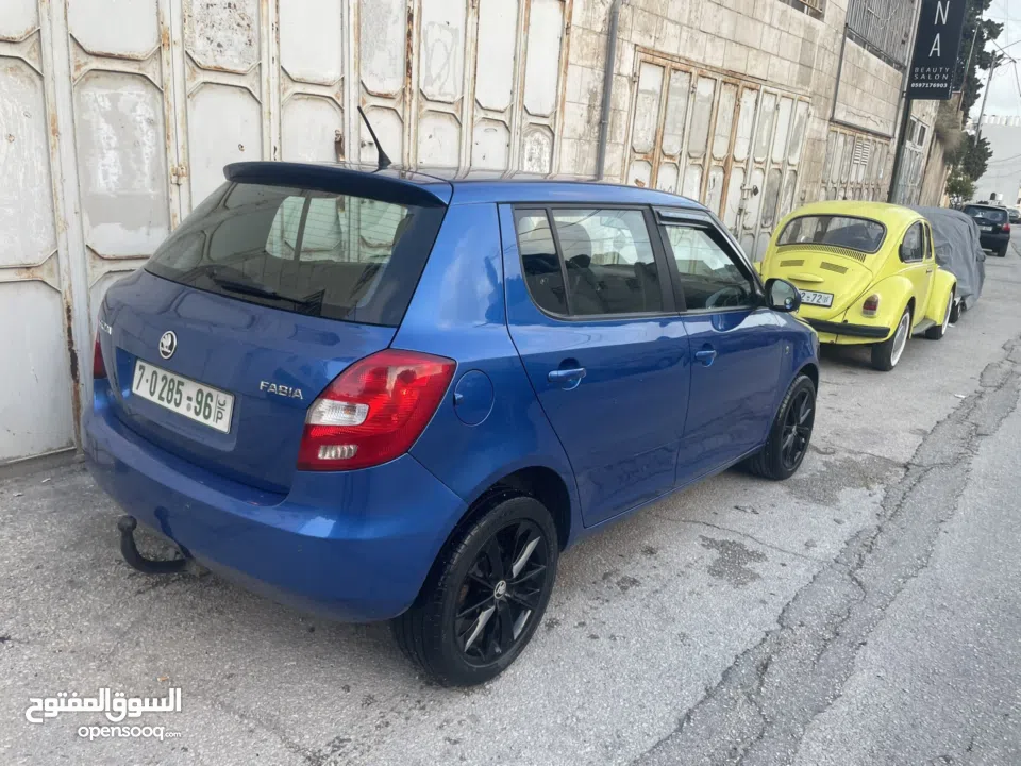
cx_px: 510
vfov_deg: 53.1
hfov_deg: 67.3
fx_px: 767
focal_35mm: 26
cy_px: 383
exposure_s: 1/121
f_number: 1.6
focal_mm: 4.2
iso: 50
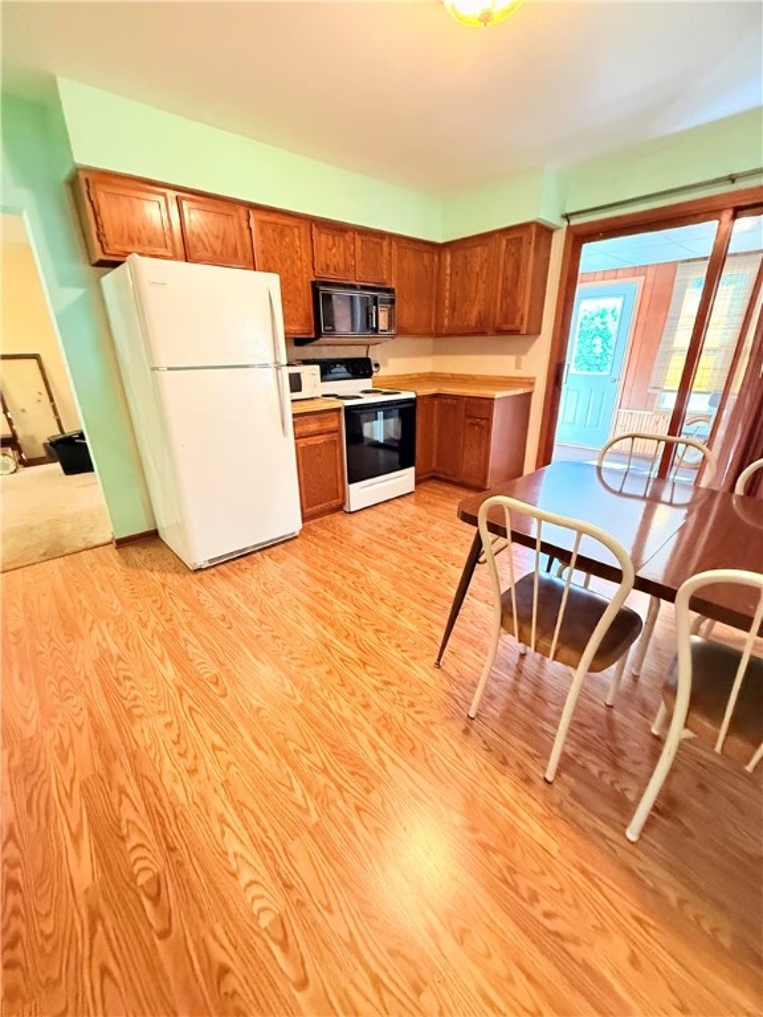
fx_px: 411
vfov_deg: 102.1
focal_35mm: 14
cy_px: 508
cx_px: 382
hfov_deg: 85.7
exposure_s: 1/60
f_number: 2.2
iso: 640
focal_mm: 2.22
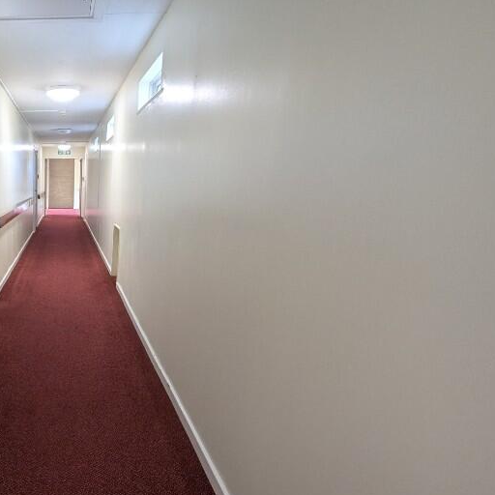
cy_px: 293
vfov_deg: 66.7
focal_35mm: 23
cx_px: 43
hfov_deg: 57.1
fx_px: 372
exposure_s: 1/25
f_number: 2.2
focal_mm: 1.95
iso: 150
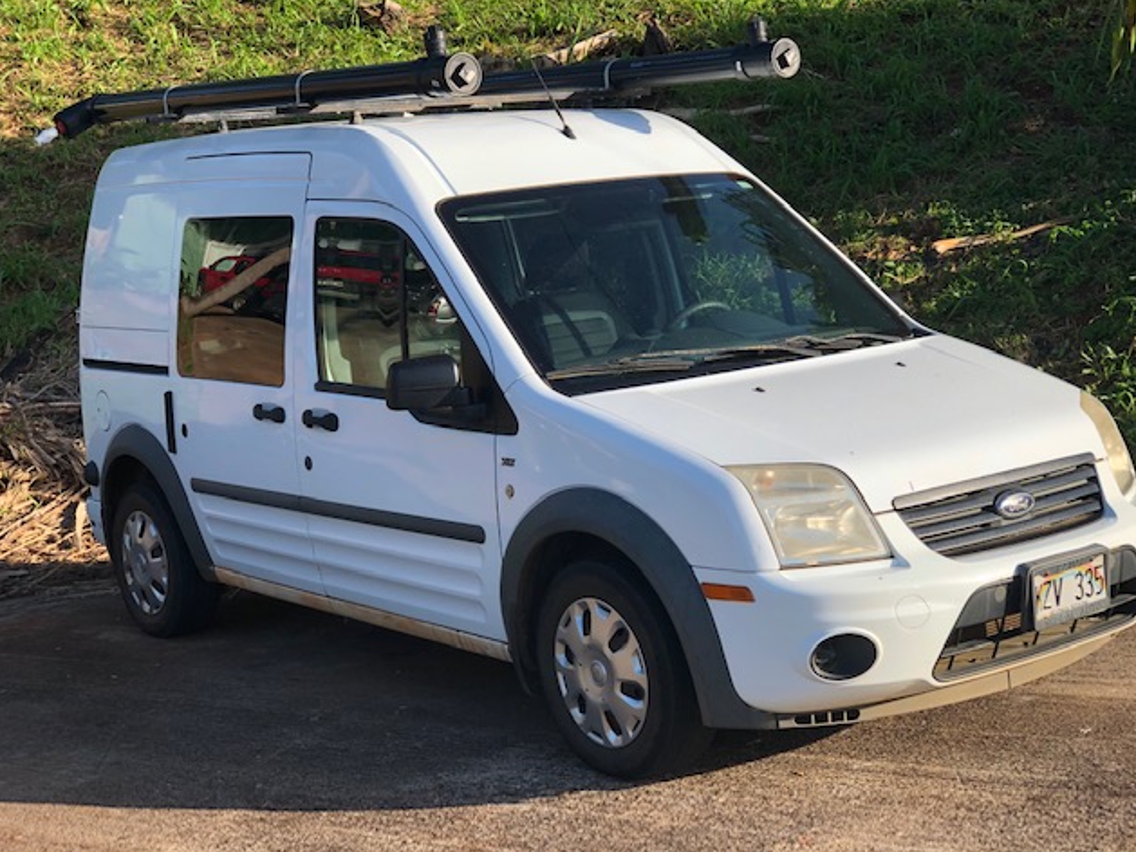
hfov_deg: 33.2
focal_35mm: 58
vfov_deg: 25.2
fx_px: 1904
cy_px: 422
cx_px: 573
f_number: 2.8
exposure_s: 1/480
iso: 20
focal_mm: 6.6
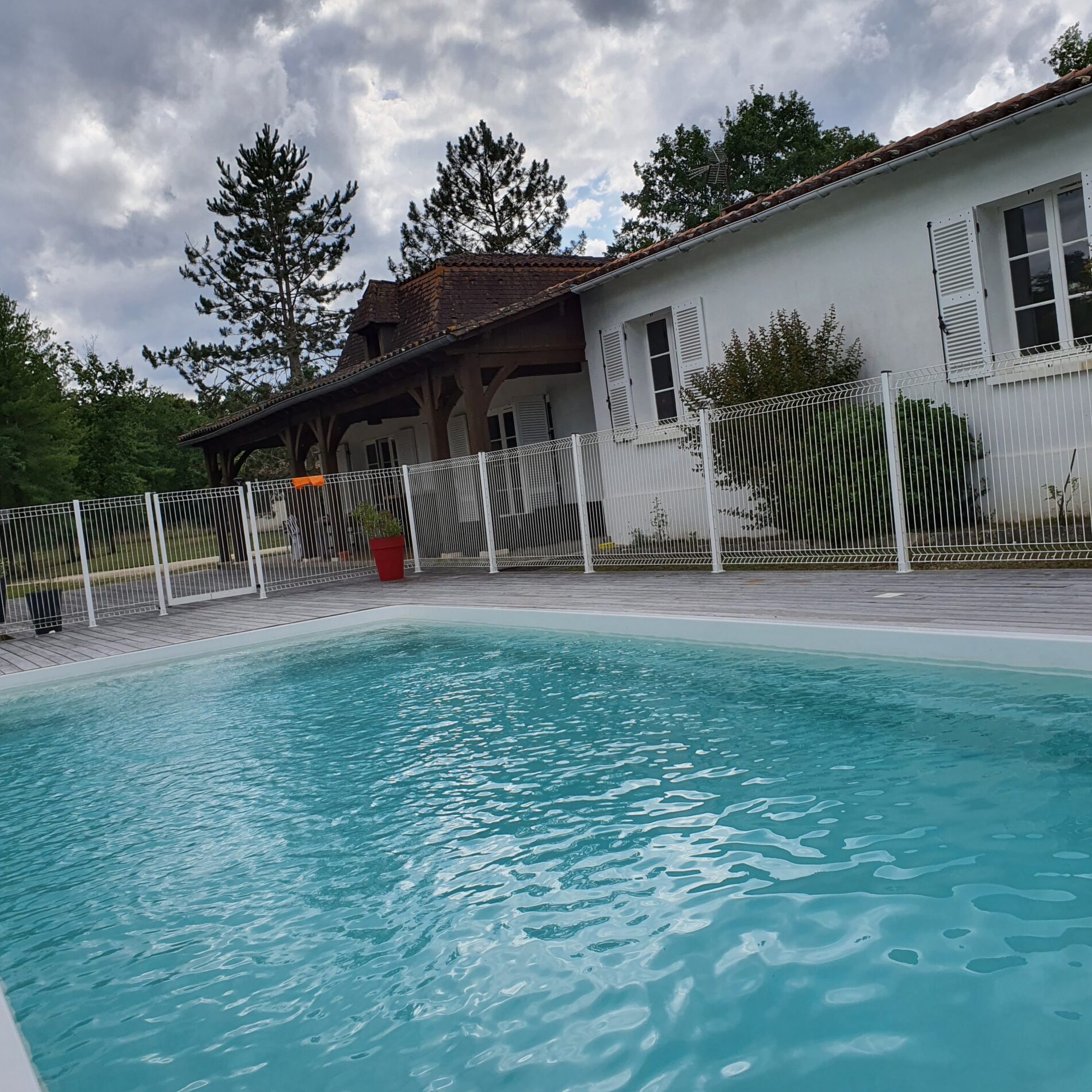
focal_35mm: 31
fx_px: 1106
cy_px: 545
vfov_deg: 52.5
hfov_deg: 52.5
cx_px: 589
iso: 50
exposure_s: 1/1560
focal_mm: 4.3
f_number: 2.4
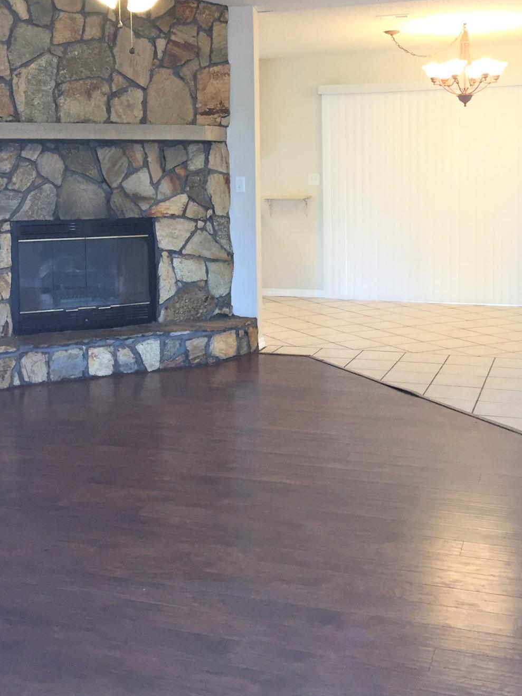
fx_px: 884
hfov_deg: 32.9
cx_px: 244
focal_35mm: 44
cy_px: 231
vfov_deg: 42.4
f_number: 2.2
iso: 40
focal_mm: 4.15
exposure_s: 1/30
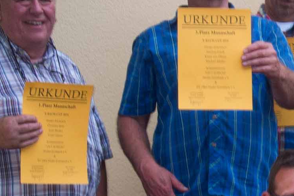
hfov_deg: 10.3
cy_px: 135
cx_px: 404
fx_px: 1584
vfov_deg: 7.1
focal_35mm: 194
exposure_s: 1/30
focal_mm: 8.1
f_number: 3.2
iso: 100
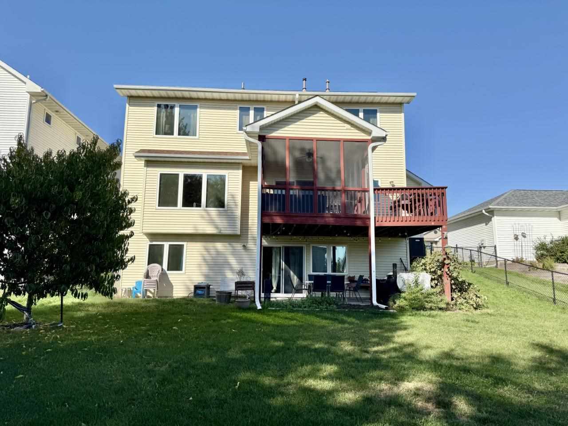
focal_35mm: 24
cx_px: 284
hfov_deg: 71.6
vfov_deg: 56.8
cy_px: 213
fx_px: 394
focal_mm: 6.76
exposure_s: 1/5319
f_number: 1.78
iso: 80
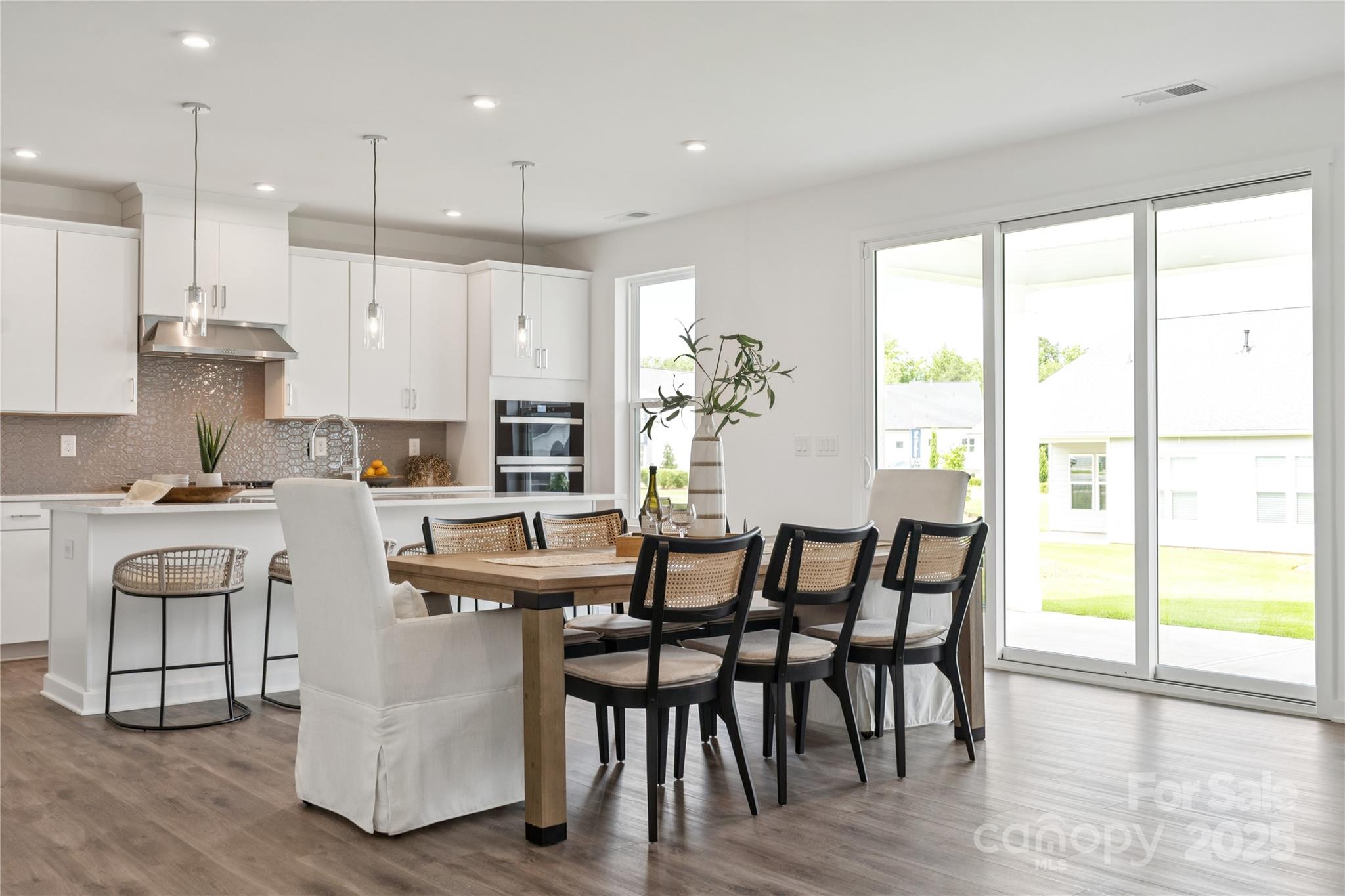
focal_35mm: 33
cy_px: 448
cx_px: 672
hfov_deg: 57.2
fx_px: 1233
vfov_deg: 40.0
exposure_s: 1/60
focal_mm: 33
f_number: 7.1
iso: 160
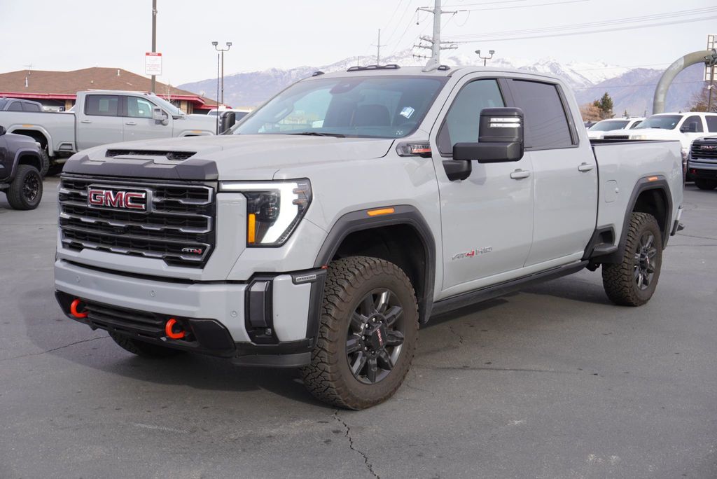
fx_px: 867
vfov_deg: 30.9
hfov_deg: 44.9
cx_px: 358
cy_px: 240
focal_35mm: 44
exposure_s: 1/100
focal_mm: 29
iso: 100
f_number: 8
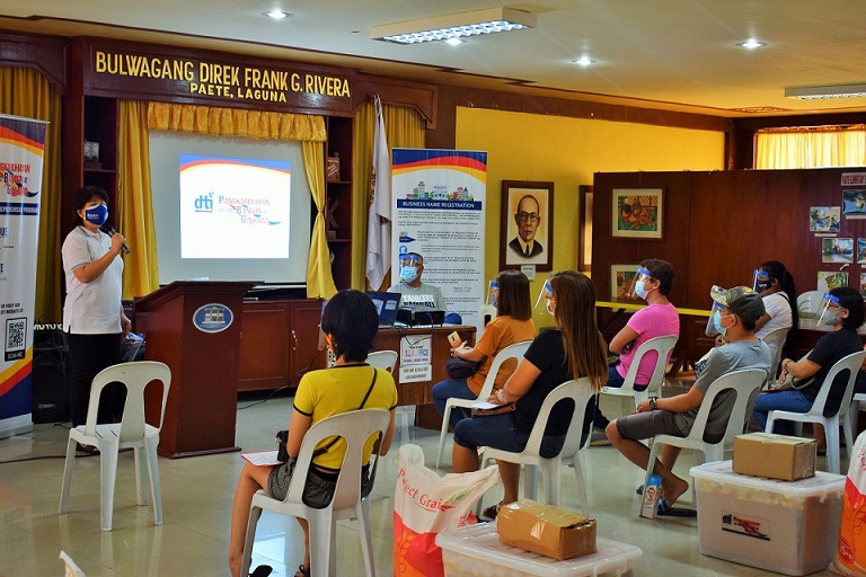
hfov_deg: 38.9
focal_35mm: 51
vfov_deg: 26.5
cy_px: 288
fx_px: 1227
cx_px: 433
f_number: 4.5
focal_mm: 34
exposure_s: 1/60
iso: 720
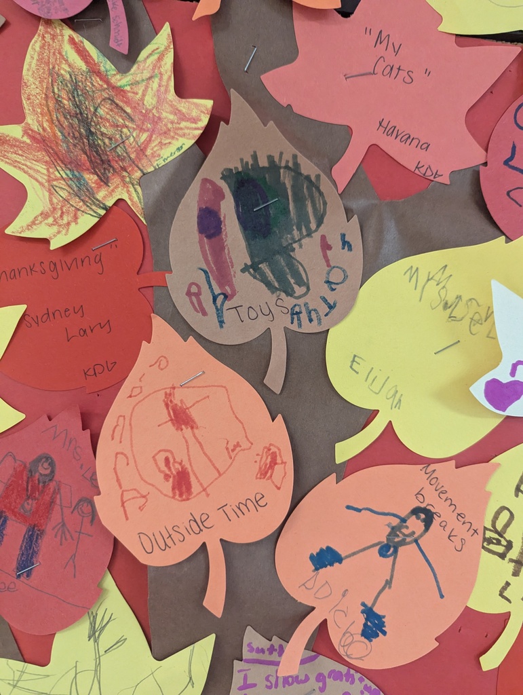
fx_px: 482
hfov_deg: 56.9
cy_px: 348
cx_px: 262
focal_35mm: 24
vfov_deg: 71.5
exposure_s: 1/120
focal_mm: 6.81
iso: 2187
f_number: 1.85
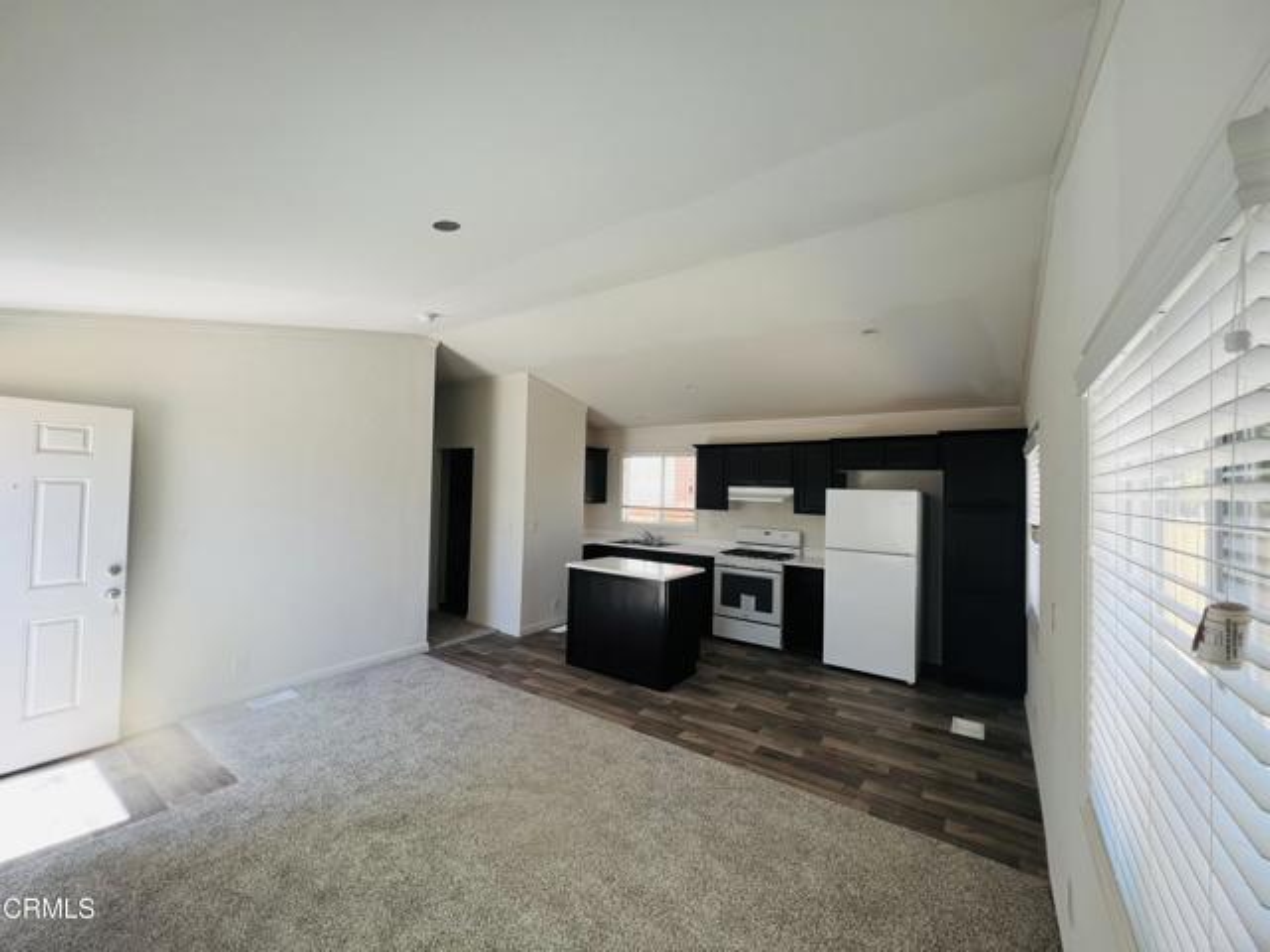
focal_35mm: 13
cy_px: 476
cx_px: 635
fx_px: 477
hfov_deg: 106.2
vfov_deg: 89.9
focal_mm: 1.57
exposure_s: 1/118
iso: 32
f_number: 1.8
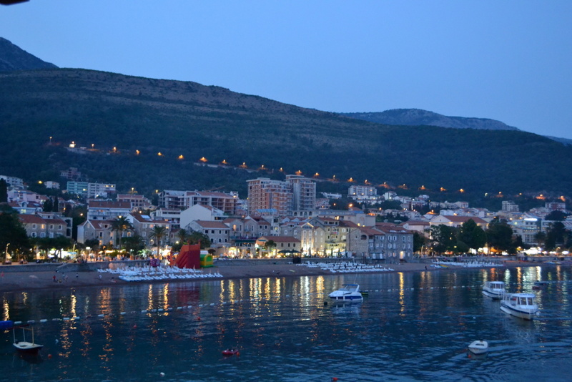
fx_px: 620
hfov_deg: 49.5
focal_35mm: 39
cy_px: 191
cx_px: 286
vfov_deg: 34.2
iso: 3200
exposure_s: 1/10
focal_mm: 26
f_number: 4.2
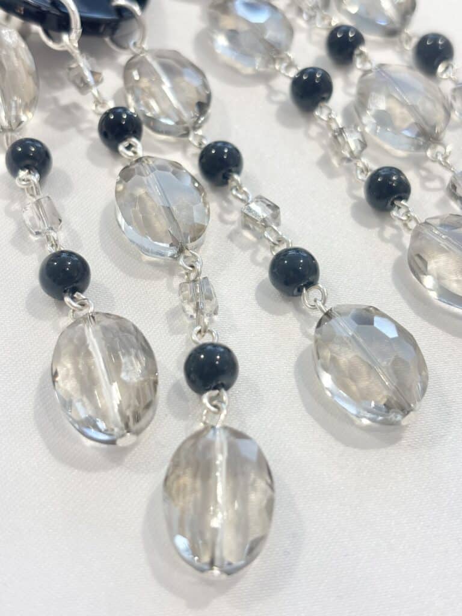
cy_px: 308
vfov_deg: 36.8
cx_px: 231
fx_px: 925
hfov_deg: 28.0
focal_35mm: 52
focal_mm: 5.96
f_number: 1.6
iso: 25
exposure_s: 1/100
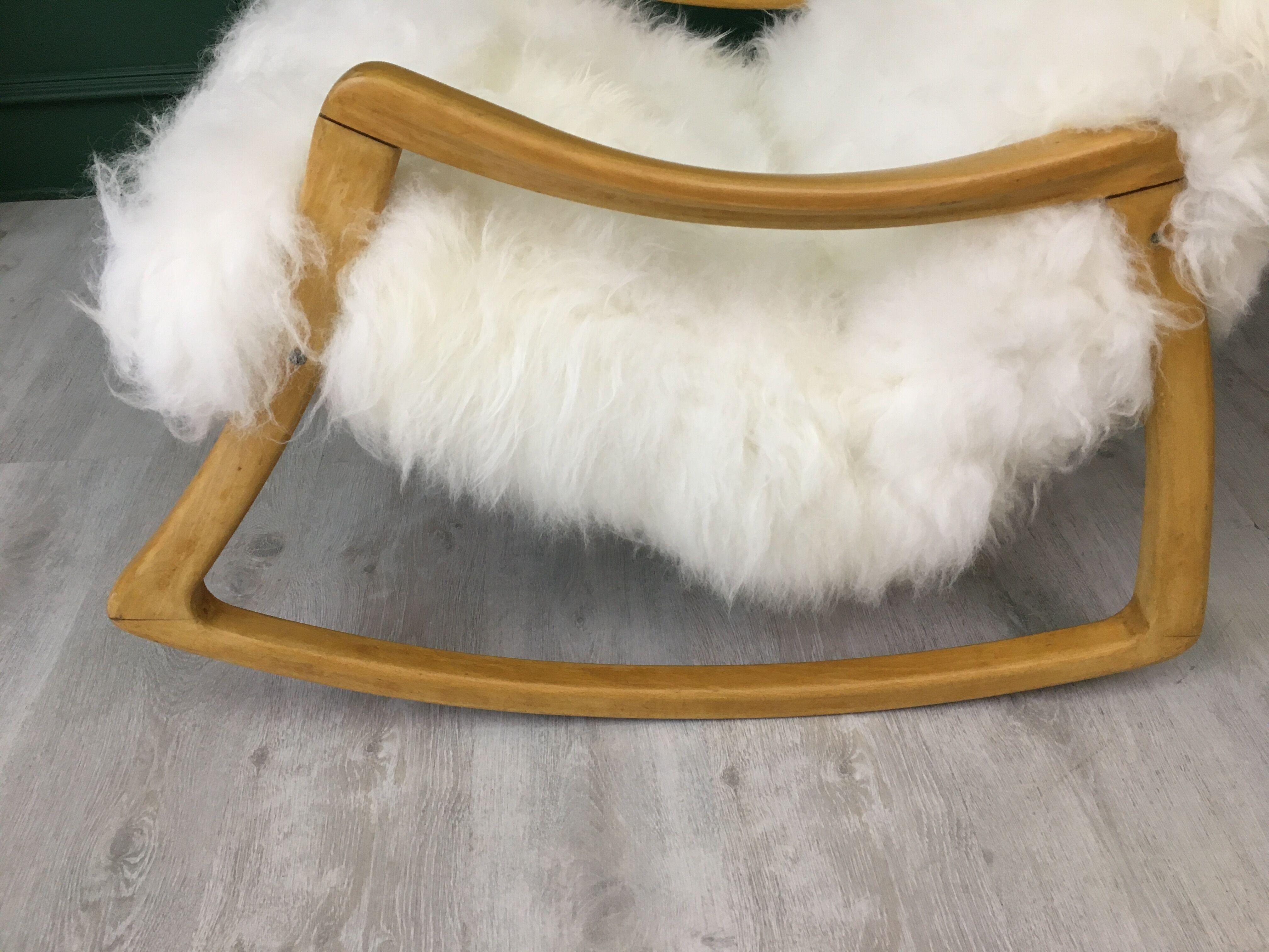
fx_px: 1063
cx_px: 634
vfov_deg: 48.2
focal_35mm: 29
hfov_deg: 61.7
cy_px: 476
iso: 100
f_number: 2.2
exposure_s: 1/33
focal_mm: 4.15
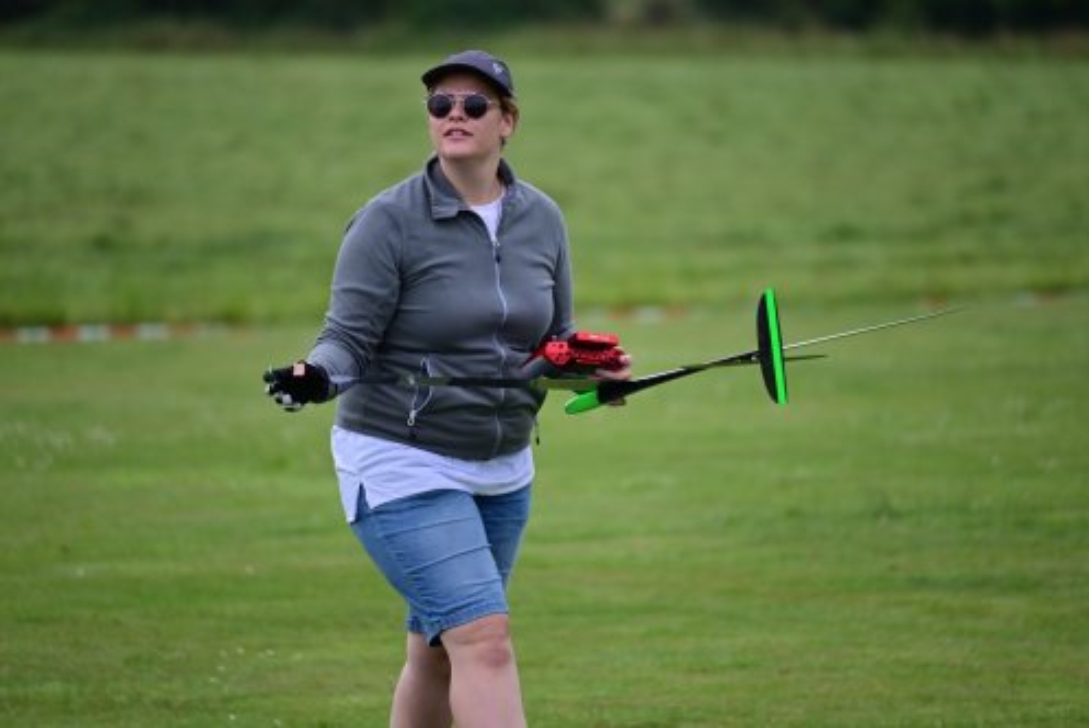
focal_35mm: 400
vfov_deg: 3.4
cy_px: 364
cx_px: 544
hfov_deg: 5.2
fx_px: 12107
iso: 2000
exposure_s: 1/1000
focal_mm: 400
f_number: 6.3
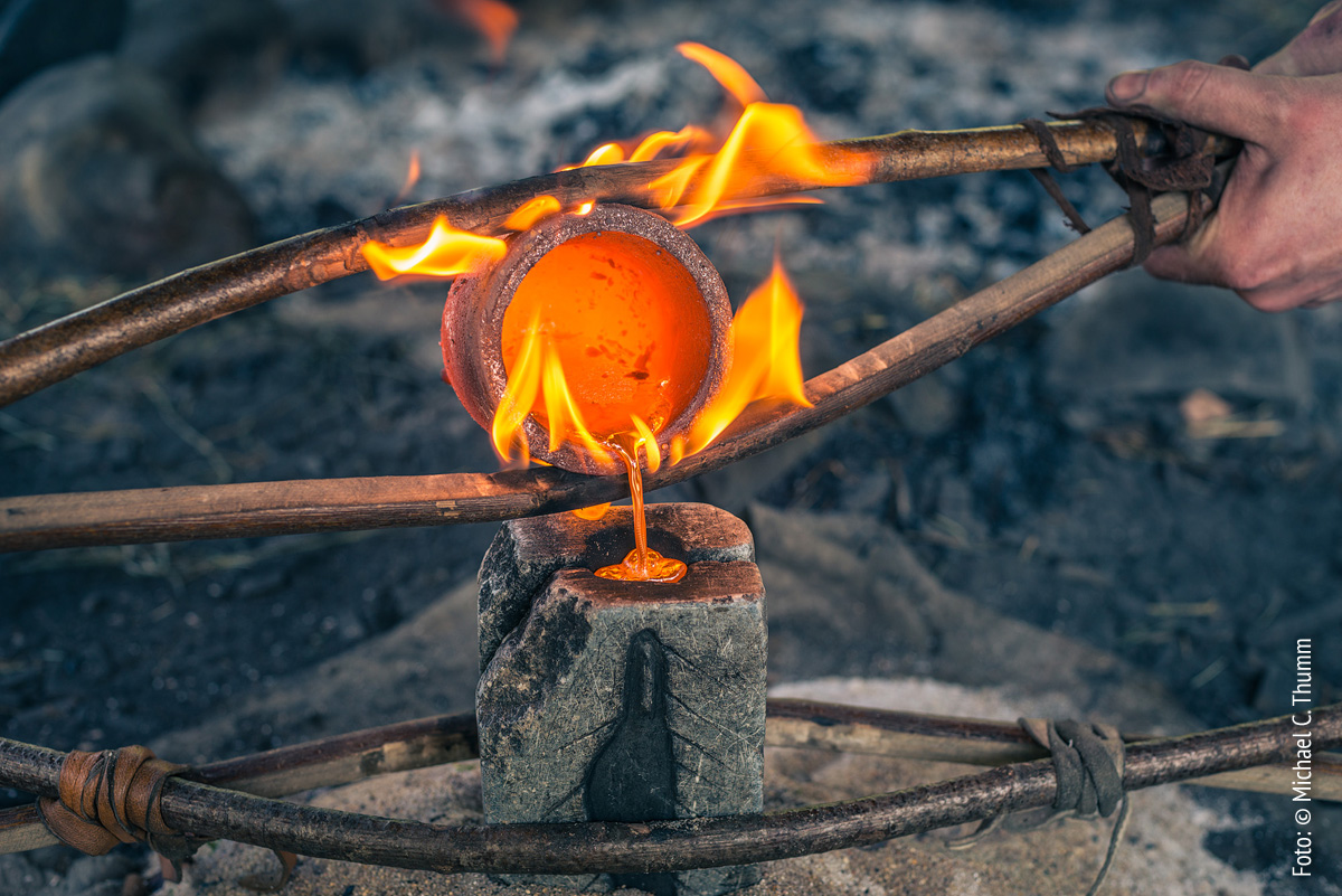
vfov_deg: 27.0
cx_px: 671
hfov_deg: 39.6
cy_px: 448
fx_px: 1864
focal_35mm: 50
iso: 50
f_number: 4
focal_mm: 50
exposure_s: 1/125
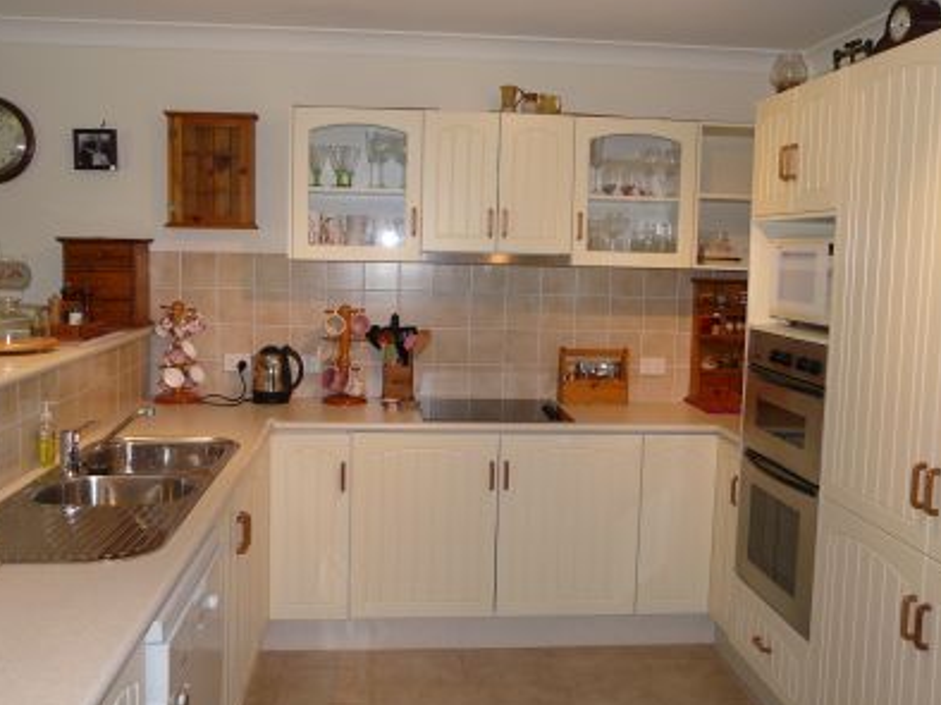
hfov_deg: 55.4
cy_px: 335
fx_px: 897
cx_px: 480
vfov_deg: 42.9
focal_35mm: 33
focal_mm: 4.7
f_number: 2.8
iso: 100
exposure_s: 1/30
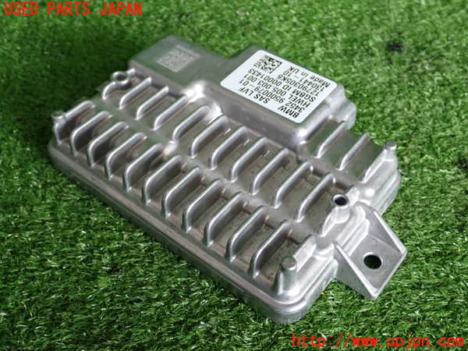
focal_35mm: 41
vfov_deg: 35.1
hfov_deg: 45.8
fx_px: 554
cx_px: 234
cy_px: 176
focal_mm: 7.31
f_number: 2.8
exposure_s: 1/80
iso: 200
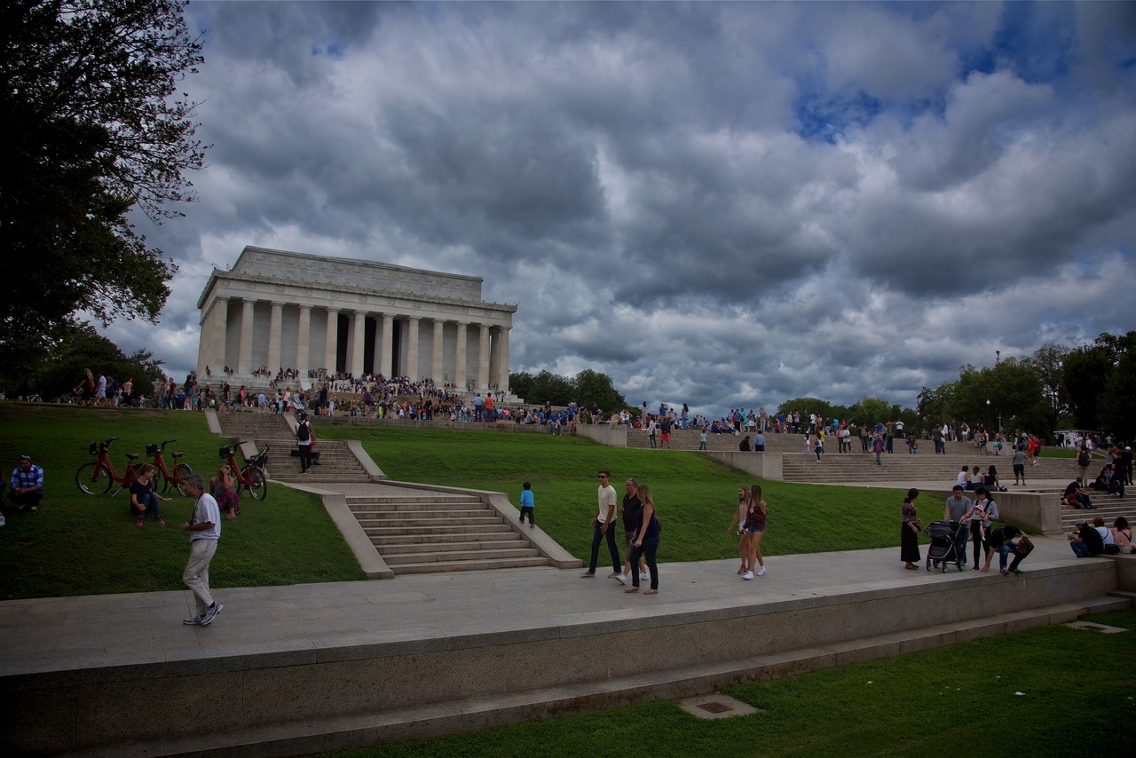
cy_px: 379
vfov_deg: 53.2
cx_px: 568
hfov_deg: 73.7
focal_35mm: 24
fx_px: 757
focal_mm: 24
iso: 100
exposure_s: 1/320
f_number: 9
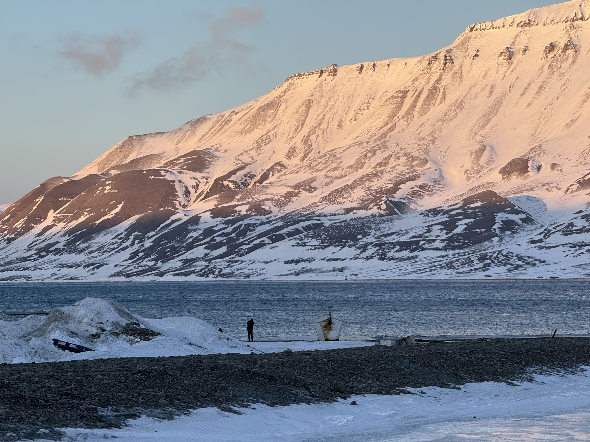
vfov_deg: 12.3
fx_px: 2045
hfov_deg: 16.4
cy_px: 221
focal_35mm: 120
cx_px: 295
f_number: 2.8
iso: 50
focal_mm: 15.66
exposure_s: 1/541
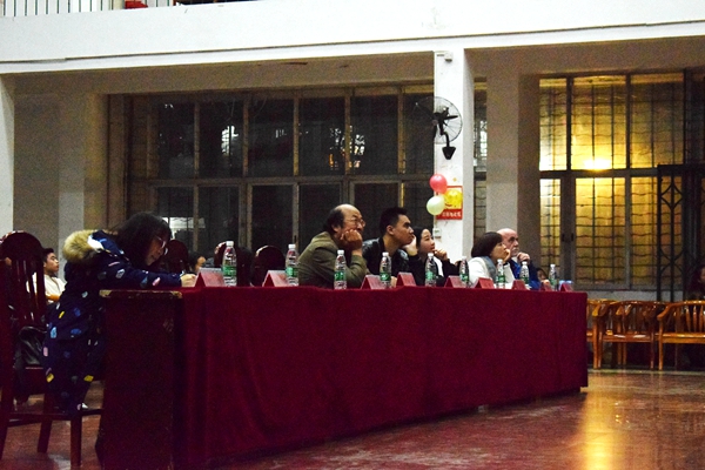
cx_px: 352
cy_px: 235
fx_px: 1615
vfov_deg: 16.6
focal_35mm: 82
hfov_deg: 24.6
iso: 12800
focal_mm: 55
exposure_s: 1/100
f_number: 5.6
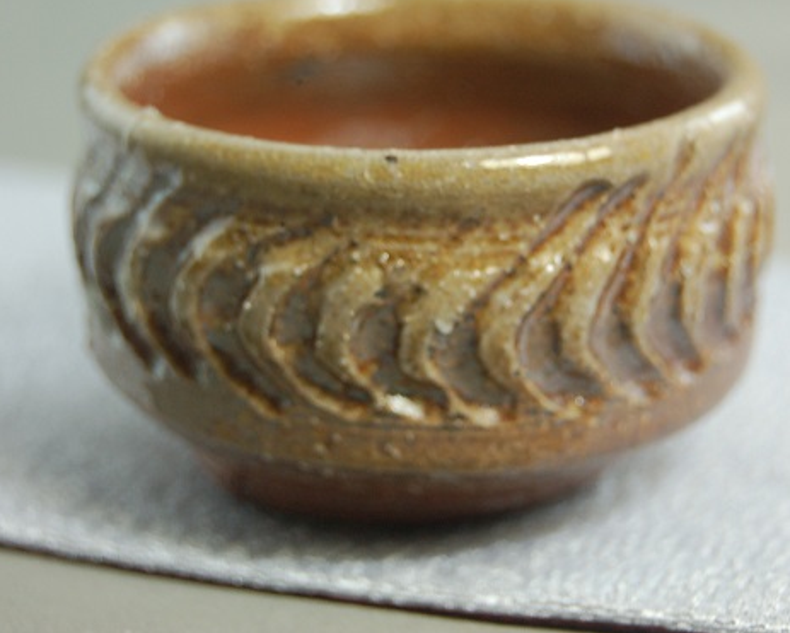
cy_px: 276
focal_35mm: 101
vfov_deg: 15.3
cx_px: 421
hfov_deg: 19.0
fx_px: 2363
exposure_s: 1/30
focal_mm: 52
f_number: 5.6
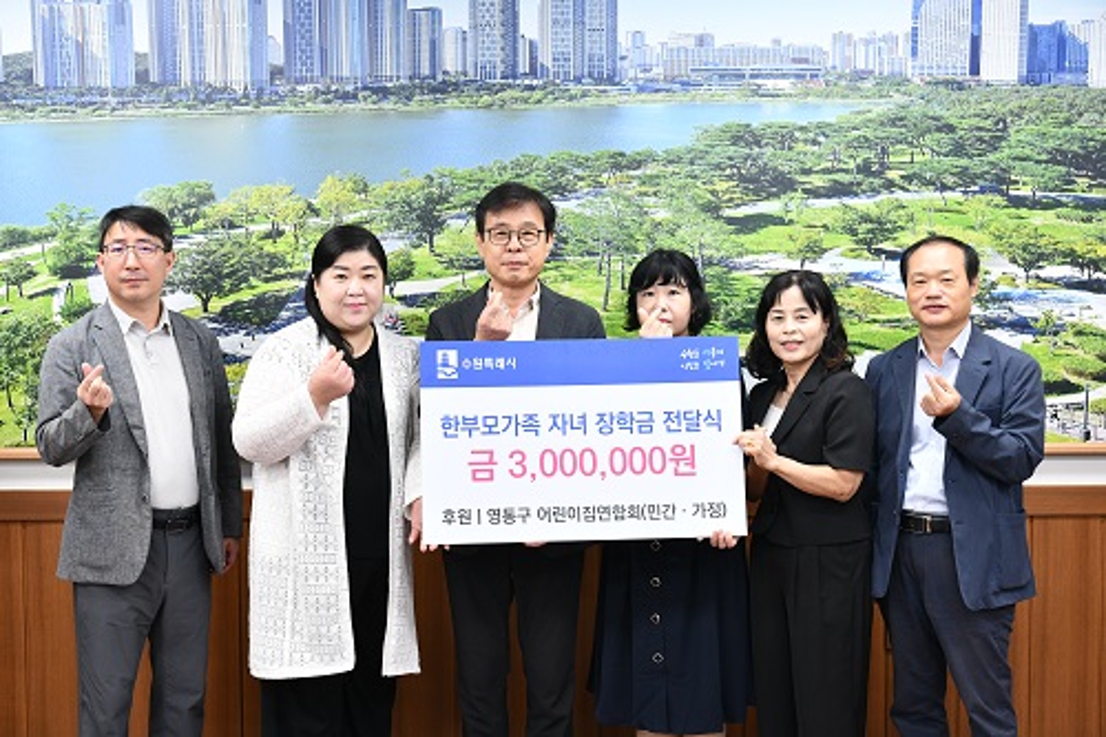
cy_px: 368
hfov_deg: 36.3
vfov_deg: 24.6
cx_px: 553
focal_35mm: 55
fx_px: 1689
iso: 2000
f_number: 4.5
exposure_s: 1/160
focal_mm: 55
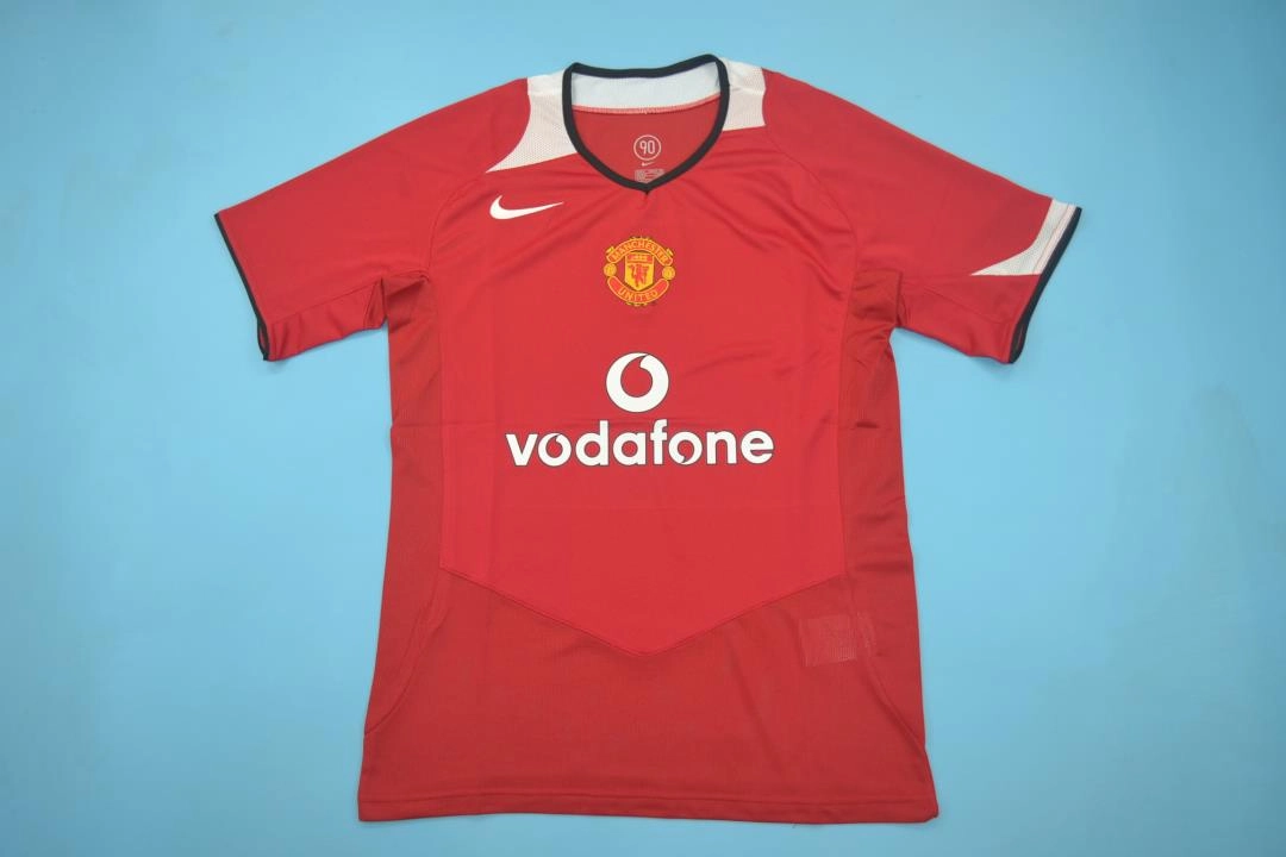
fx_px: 1072
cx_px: 643
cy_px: 428
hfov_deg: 61.9
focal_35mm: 30
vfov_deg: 43.6
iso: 200
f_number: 3.8
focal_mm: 20
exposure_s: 1/125
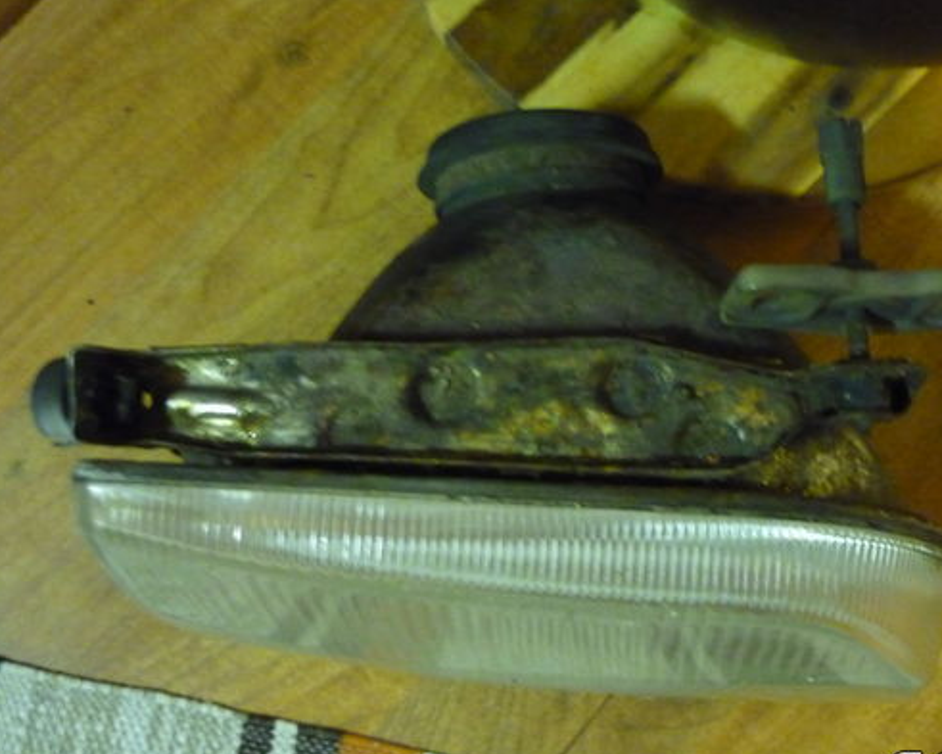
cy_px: 320
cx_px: 604
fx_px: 1171
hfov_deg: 43.4
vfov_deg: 35.6
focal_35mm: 42
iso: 800
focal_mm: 5.5
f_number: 2.8
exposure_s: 1/10
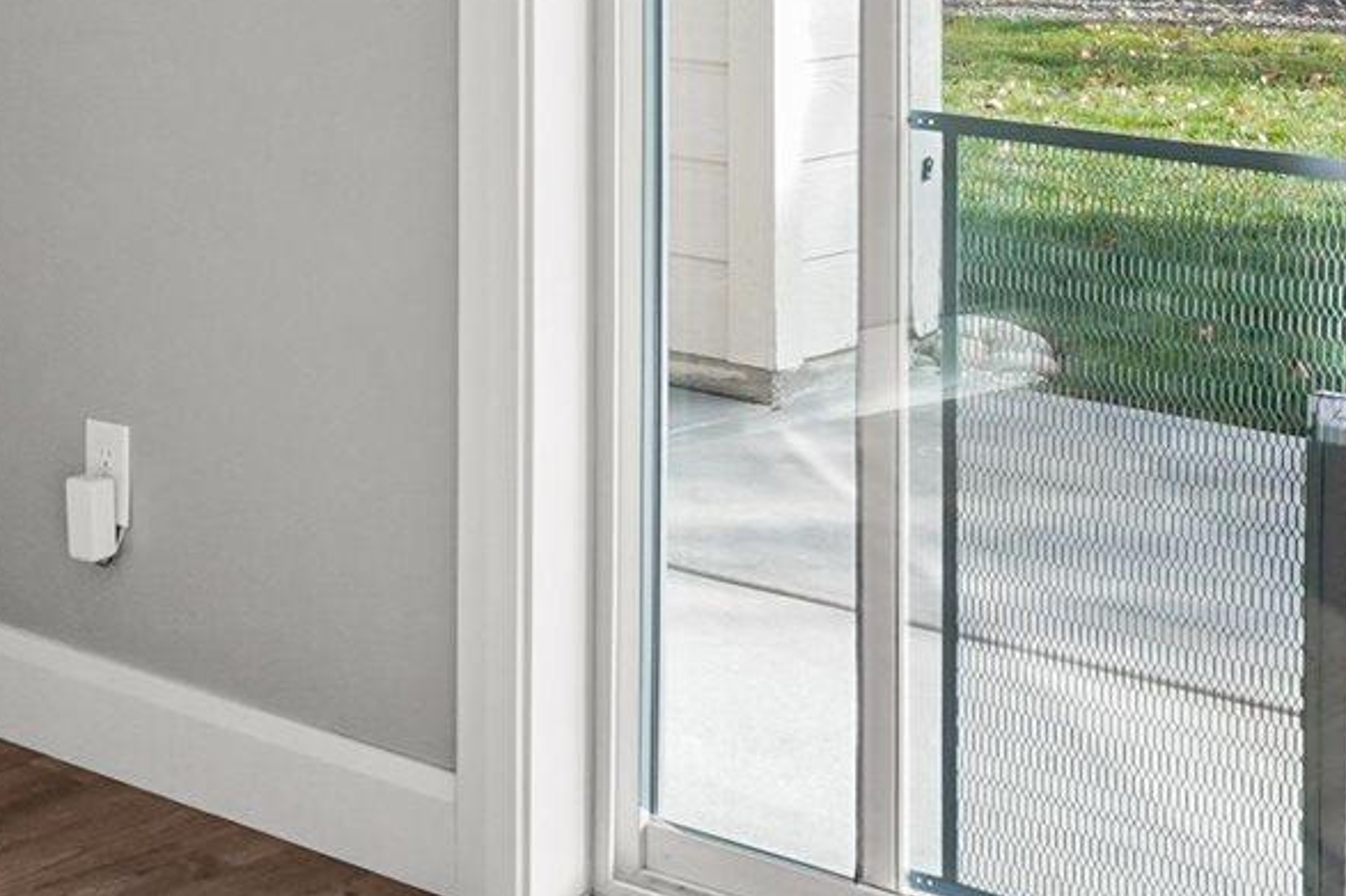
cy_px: -383
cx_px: 225
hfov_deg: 22.5
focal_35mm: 89
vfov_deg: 14.5
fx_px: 3326
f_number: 8
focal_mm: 17
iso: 500
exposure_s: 1/30
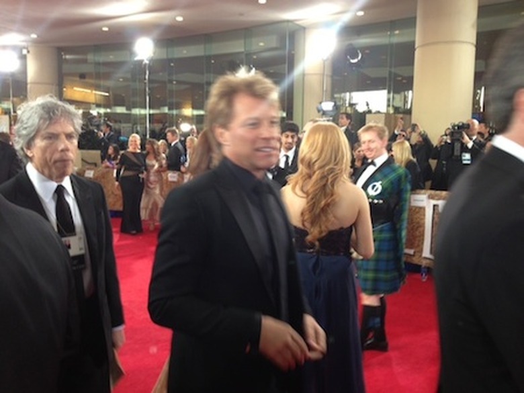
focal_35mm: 33
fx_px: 500
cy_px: 196
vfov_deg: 42.9
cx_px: 262
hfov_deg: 55.4
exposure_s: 1/24
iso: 50
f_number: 2.4
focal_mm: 4.13
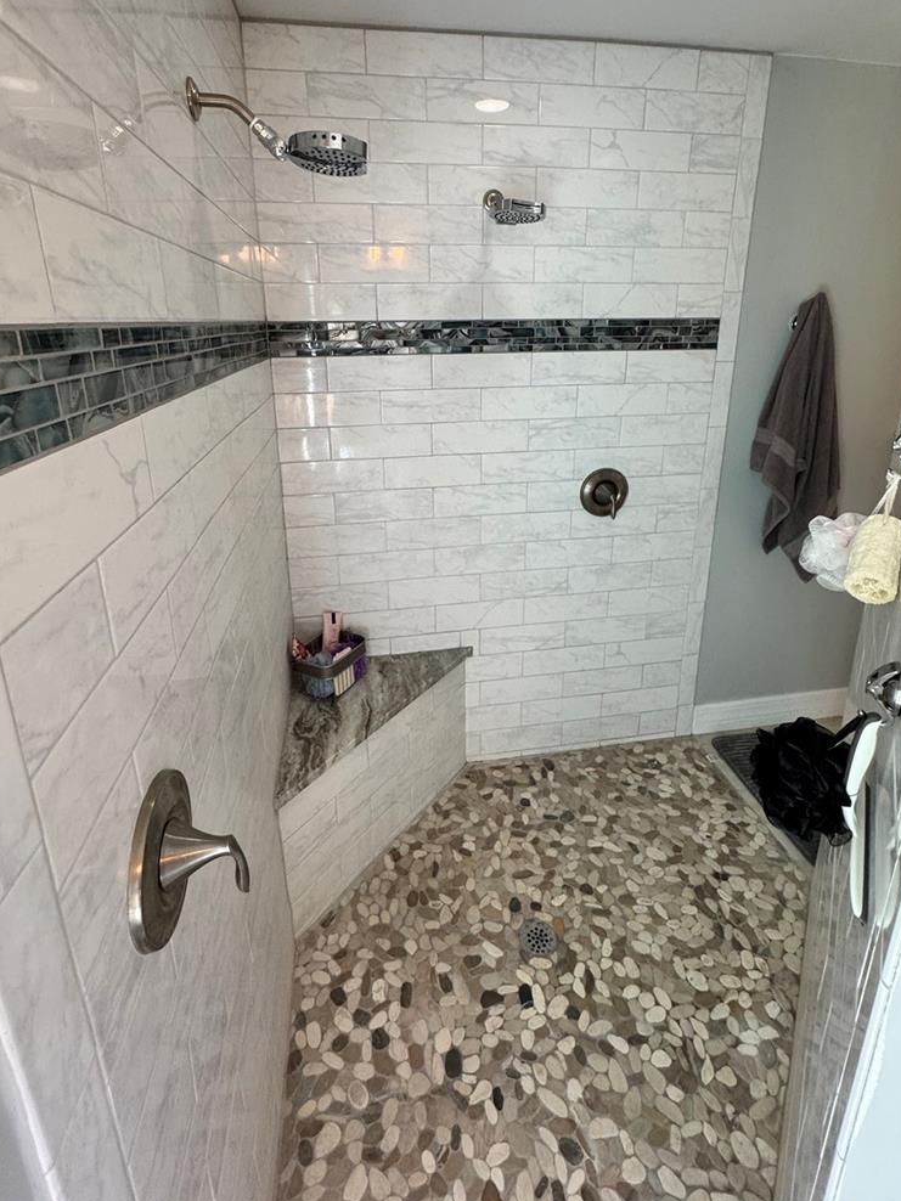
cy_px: 486
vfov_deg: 90.0
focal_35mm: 17
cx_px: 450
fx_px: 590
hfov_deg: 74.7
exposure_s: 1/120
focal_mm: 2.22
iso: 200
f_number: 2.2
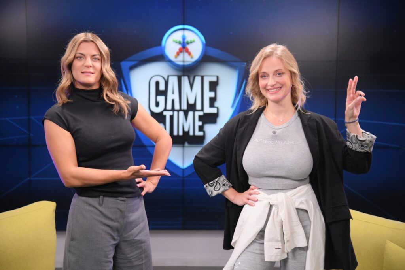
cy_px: 135
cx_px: 202
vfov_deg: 19.5
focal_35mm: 70
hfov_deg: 28.8
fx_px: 788
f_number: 4
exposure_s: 1/250
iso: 1600
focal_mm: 70
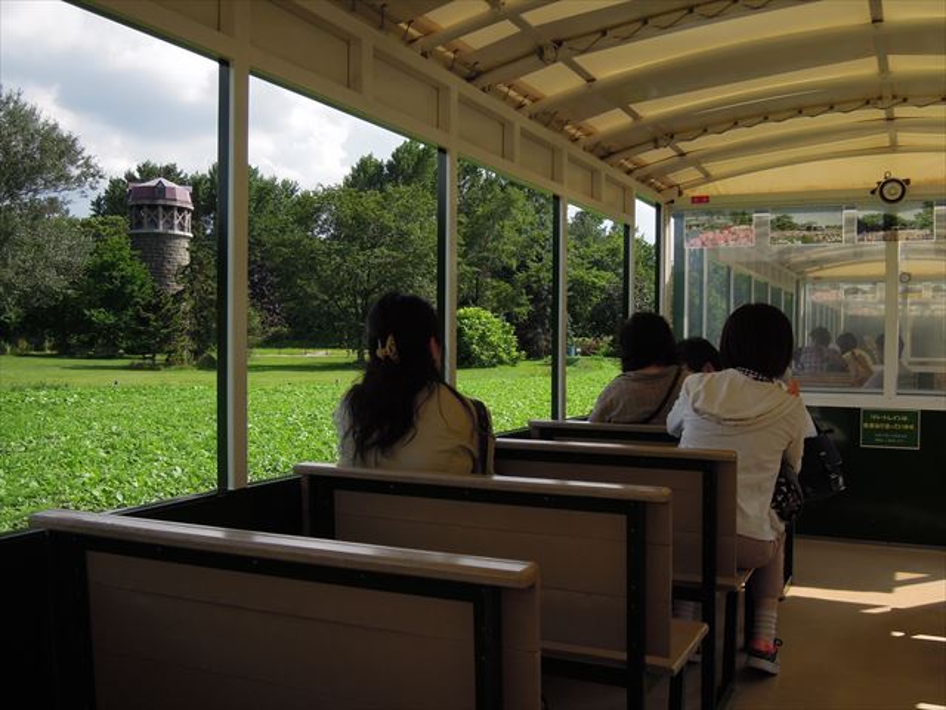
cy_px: 355
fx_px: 956
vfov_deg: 40.7
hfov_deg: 52.6
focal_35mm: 35
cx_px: 473
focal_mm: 6.3
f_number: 3.2
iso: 160
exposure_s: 1/1250
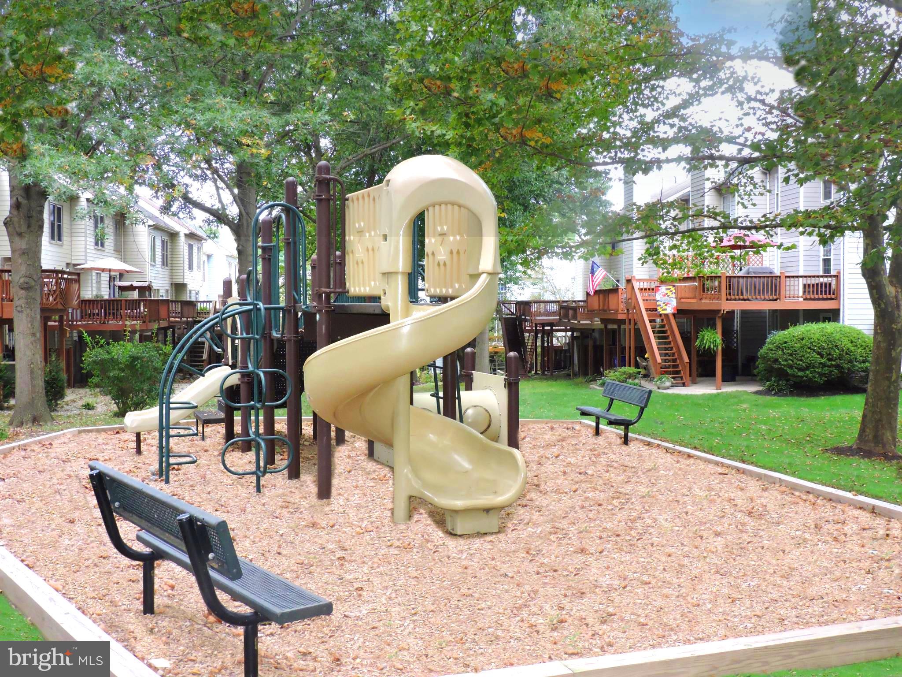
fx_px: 1042
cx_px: 451
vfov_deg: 36.0
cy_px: 338
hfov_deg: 46.8
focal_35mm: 40
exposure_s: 1/400
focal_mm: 7.1
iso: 560
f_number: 3.3
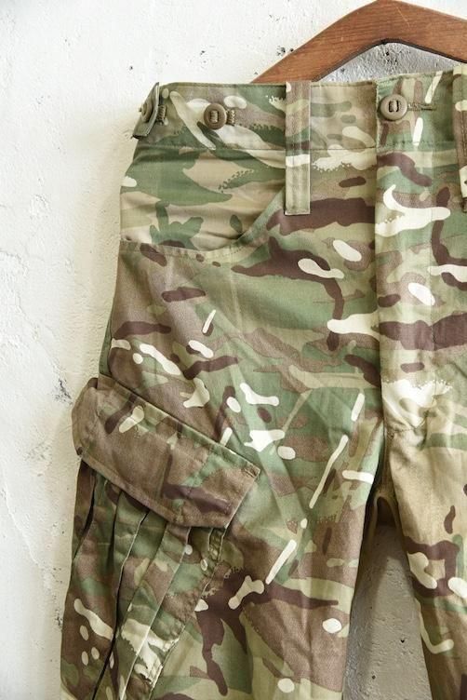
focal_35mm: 58
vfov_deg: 34.5
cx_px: 234
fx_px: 1127
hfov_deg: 23.4
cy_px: 350
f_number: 5.6
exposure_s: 1/80
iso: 1600
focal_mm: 58
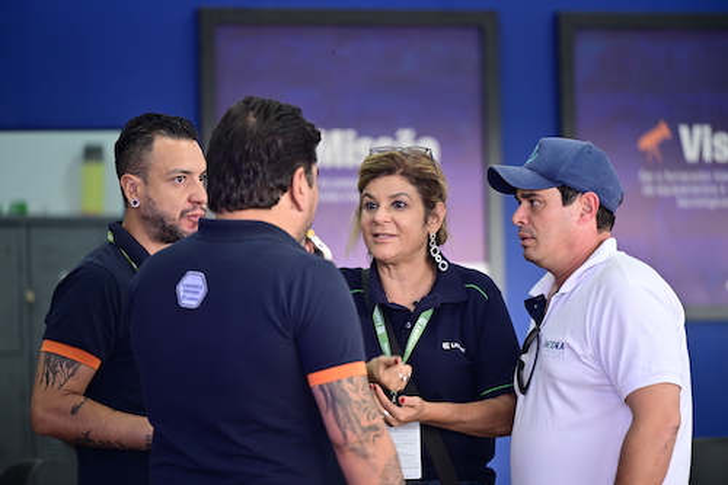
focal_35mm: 200
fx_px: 4043
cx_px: 364
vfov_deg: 6.9
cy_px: 242
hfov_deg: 10.3
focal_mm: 200
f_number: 2.8
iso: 320
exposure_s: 1/125
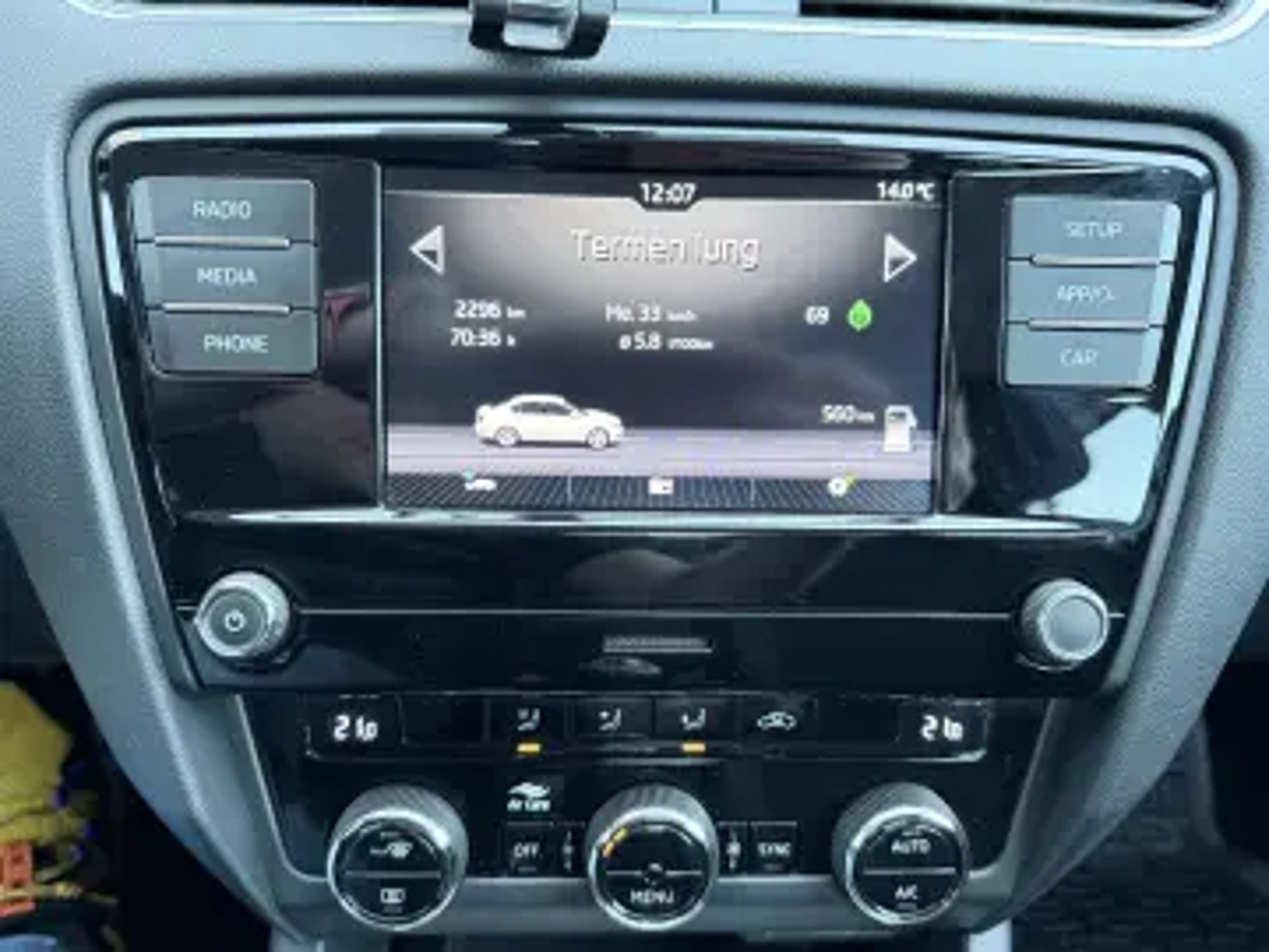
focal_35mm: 24
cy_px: 476
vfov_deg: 56.8
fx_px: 880
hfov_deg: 71.6
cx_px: 634
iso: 250
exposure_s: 1/60
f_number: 1.78
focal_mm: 6.76
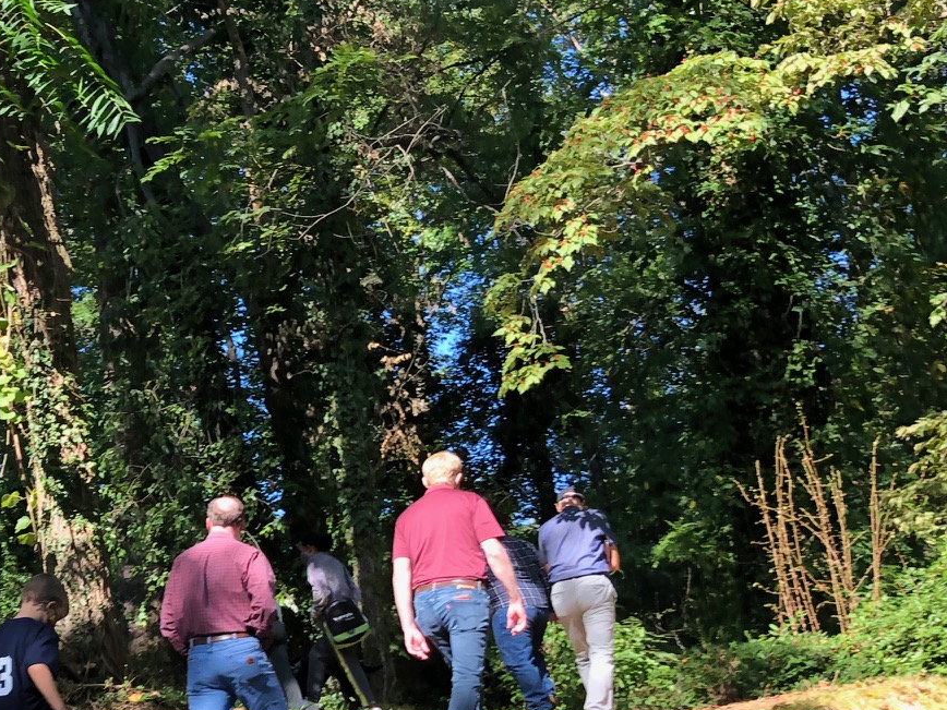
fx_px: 1778
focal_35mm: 65
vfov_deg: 22.3
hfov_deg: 28.3
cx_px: 40
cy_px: 569
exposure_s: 1/120
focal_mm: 3.99
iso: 25
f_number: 1.8
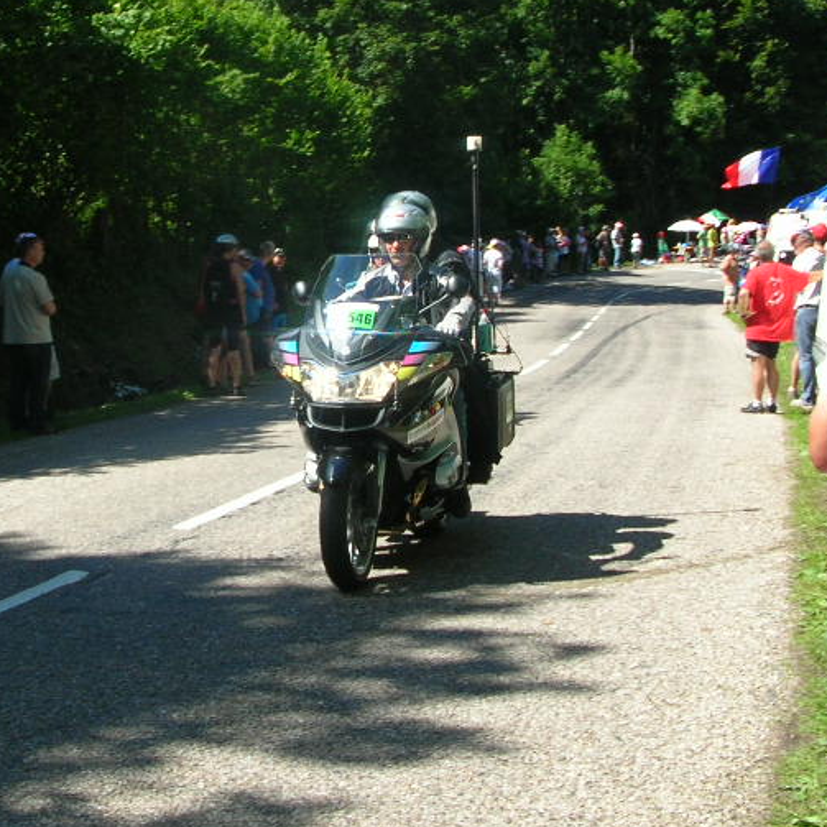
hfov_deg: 27.1
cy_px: 283
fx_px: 1703
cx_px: 273
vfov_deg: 27.2
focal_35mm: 63
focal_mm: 5.8
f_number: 5.6
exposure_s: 1/141
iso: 50
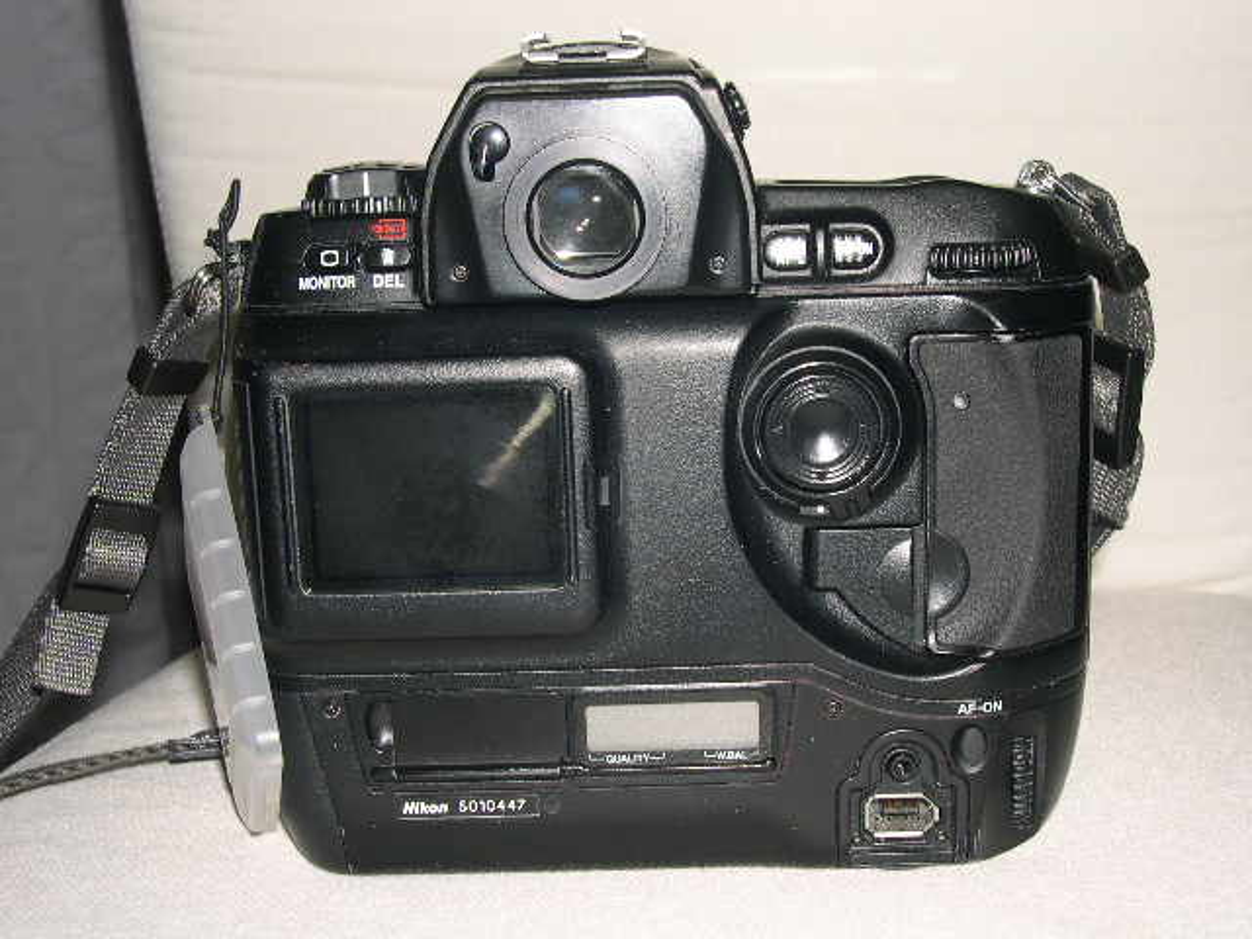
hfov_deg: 40.4
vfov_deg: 30.9
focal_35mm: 47
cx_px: 626
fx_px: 1700
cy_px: 470
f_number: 8.4
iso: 100
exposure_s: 1/60
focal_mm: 10.1
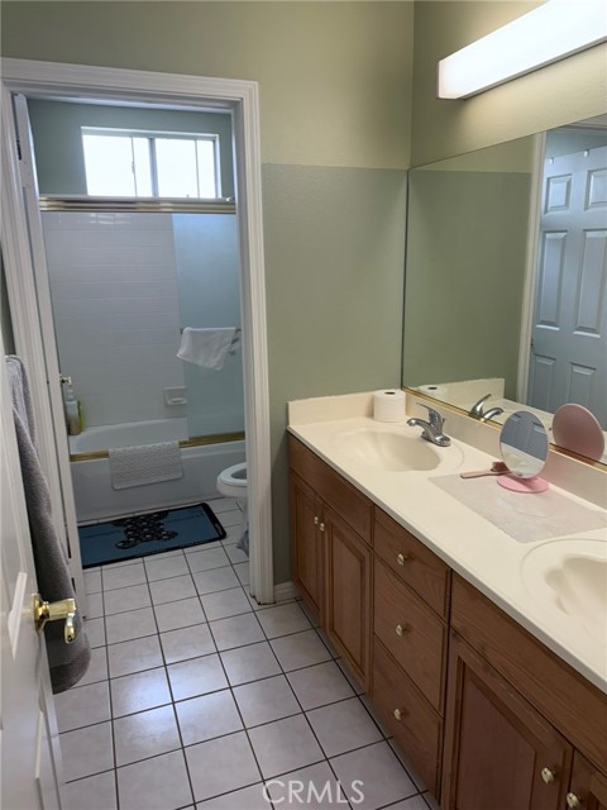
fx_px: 561
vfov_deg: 71.6
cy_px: 405
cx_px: 304
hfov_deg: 56.8
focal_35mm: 24
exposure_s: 1/60
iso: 200
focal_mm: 6.76
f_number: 1.78
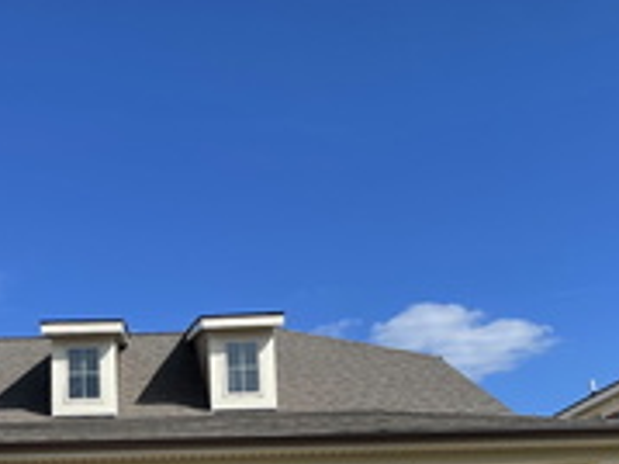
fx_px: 1036
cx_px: 118
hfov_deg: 32.3
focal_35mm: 58
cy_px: 495
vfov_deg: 23.8
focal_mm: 4.2
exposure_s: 1/4831
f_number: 1.6
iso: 32
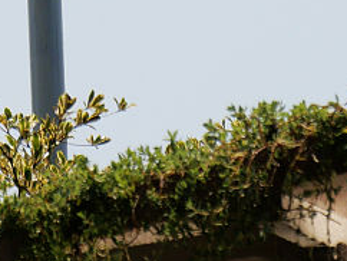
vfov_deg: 1.5
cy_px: -247
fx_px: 10145
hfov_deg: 2.0
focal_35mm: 1011
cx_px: -44
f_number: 5.4
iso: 200
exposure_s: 1/2000
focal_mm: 102
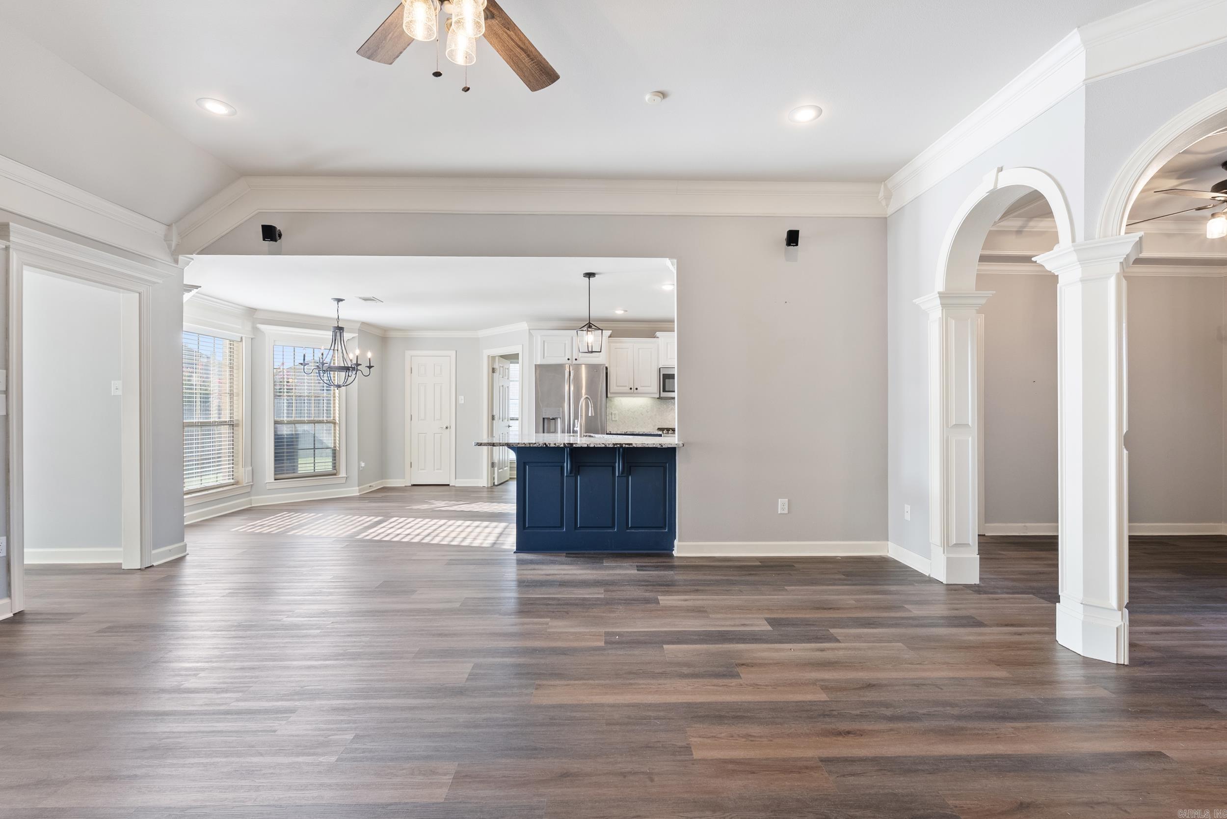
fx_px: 546
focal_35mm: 16
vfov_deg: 73.8
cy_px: 410
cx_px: 614
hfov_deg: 96.7
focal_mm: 16
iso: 250
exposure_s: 1/2.5
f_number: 9
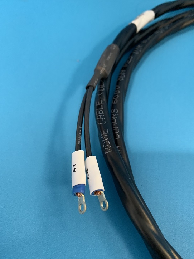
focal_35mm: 29
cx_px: 104
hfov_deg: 48.1
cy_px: 129
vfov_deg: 61.7
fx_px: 217
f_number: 1.8
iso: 320
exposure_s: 1/33
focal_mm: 4.25
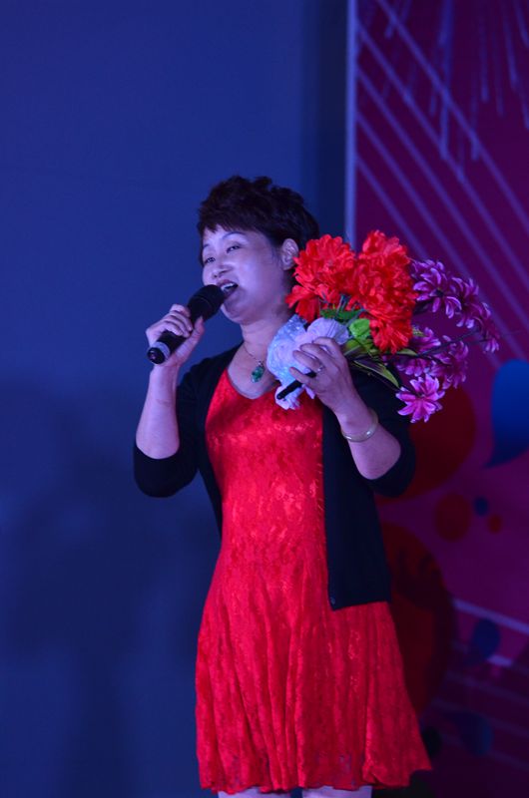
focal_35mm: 180
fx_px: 3984
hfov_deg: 7.6
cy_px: 399
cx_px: 264
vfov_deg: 11.4
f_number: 4.5
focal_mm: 120
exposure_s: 1/160
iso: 1000
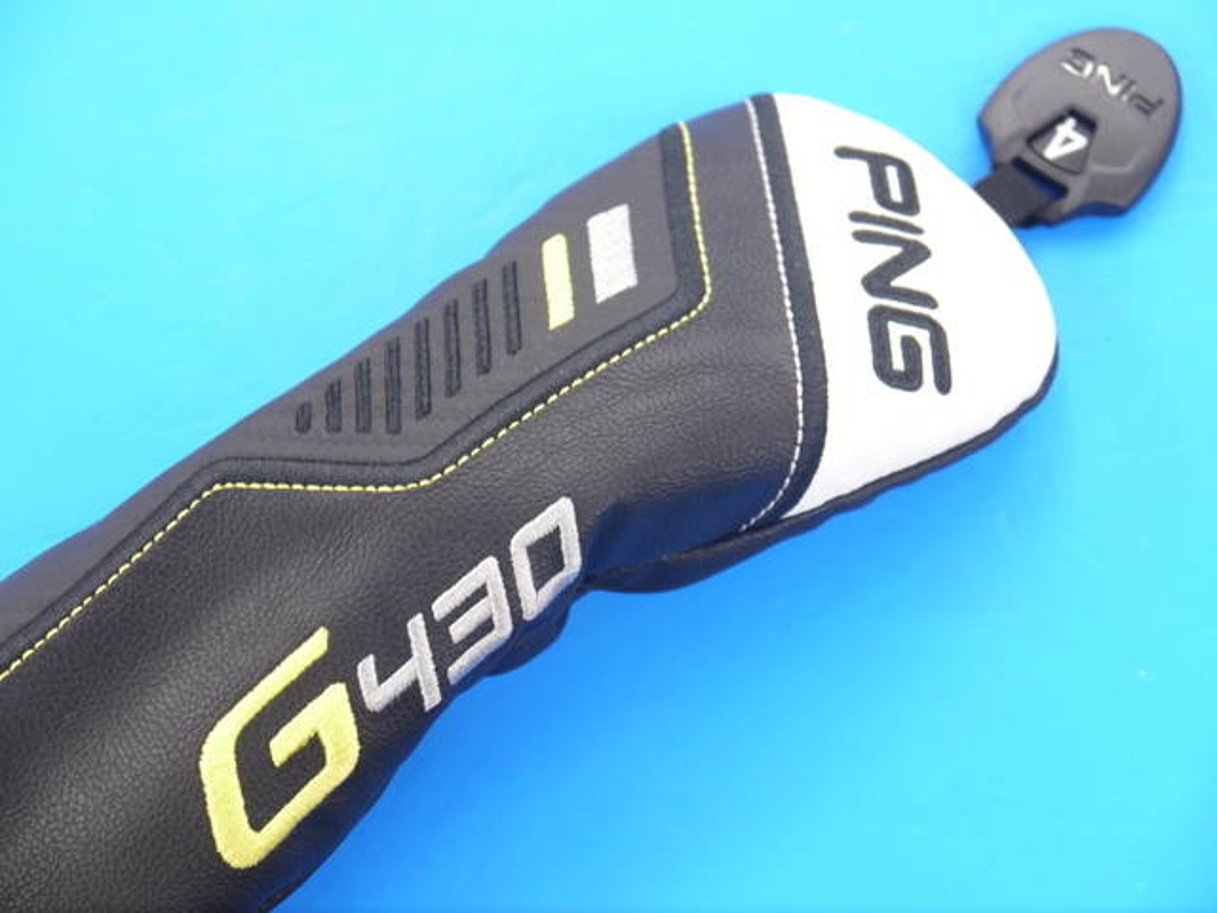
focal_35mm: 84
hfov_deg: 23.3
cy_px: 456
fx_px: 2953
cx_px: 608
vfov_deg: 17.6
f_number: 5.6
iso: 800
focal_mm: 42
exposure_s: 1/50
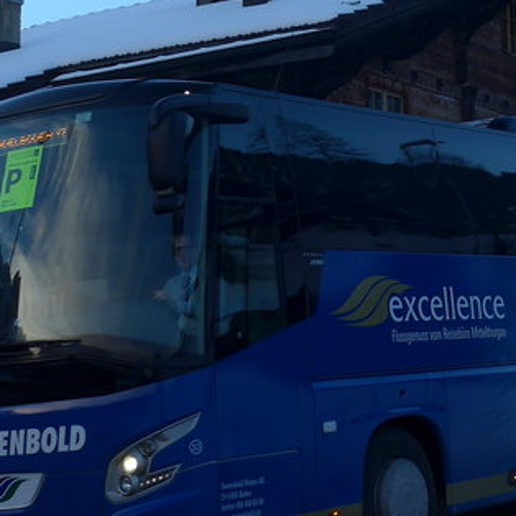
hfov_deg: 17.4
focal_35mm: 98
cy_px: 33
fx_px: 1653
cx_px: 486
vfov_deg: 17.4
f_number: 2.8
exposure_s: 1/500
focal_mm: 6
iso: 80
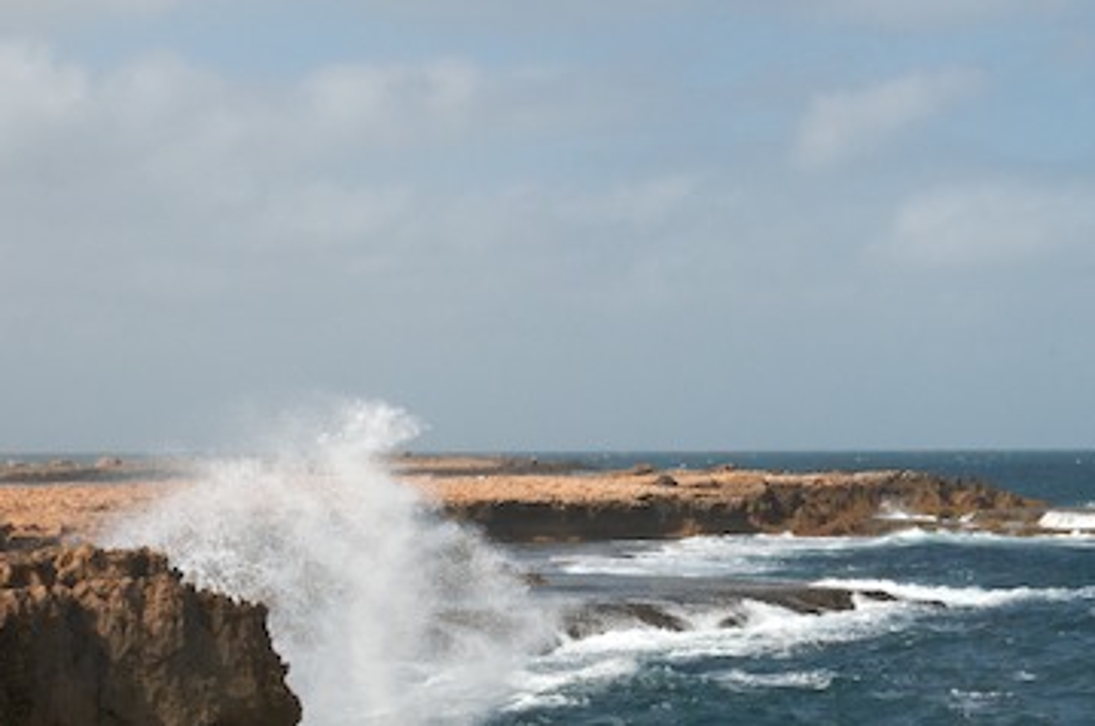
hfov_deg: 18.2
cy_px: 558
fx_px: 3426
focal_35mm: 113
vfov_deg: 12.1
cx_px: 622
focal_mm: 45
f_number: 16
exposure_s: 1/1000
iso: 1000
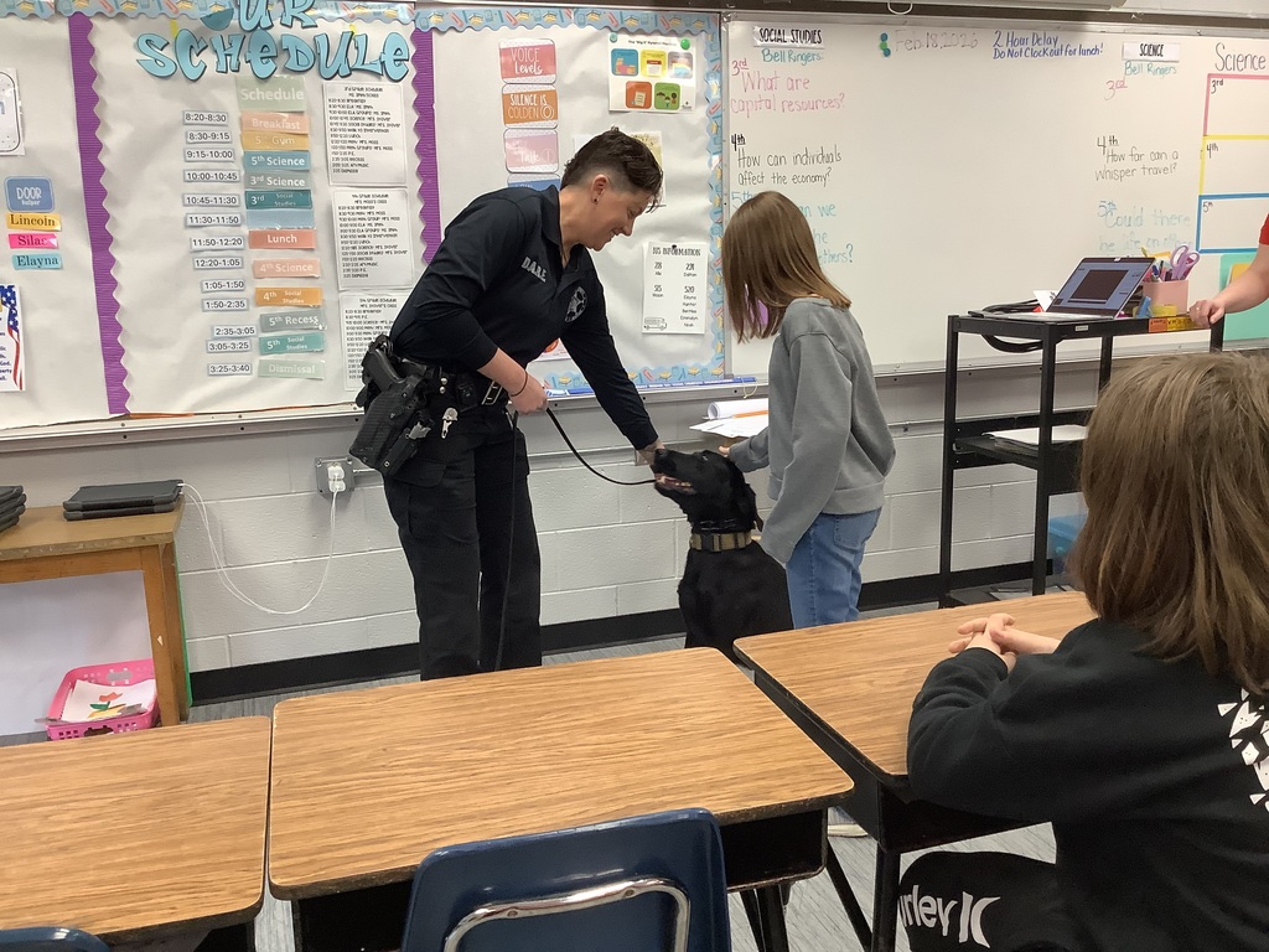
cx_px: 634
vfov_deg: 45.4
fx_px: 1136
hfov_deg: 58.4
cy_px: 476
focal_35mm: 31
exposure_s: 1/60
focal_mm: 3.3
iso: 160
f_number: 2.4
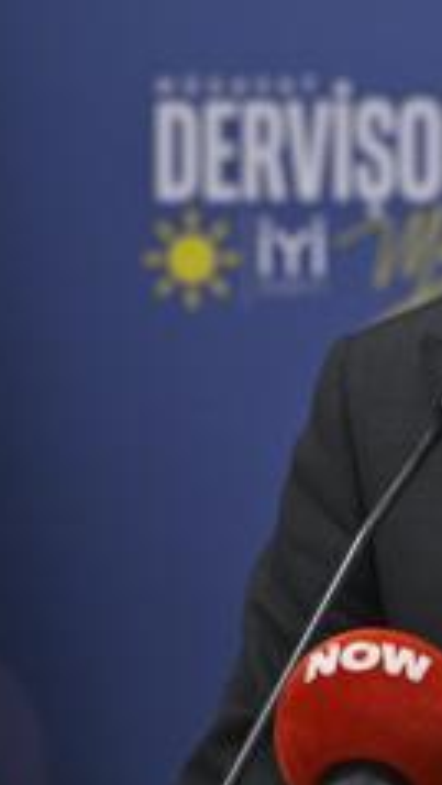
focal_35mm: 622
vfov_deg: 3.5
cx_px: 414
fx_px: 12951
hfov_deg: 2.0
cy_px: 277
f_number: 5.6
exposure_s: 1/160
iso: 1000
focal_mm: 230
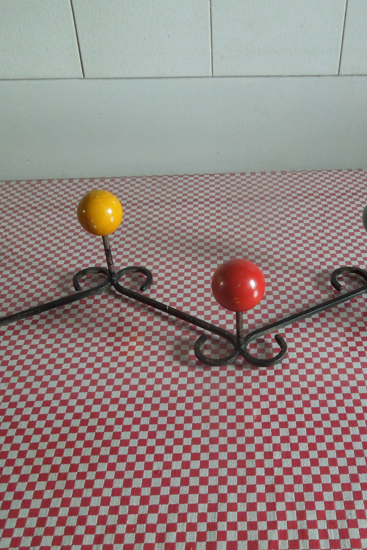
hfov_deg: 37.5
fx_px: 535
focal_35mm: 35
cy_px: 275
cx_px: 238
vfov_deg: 54.4
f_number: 3.3
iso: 800
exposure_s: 1/50
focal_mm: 4.5
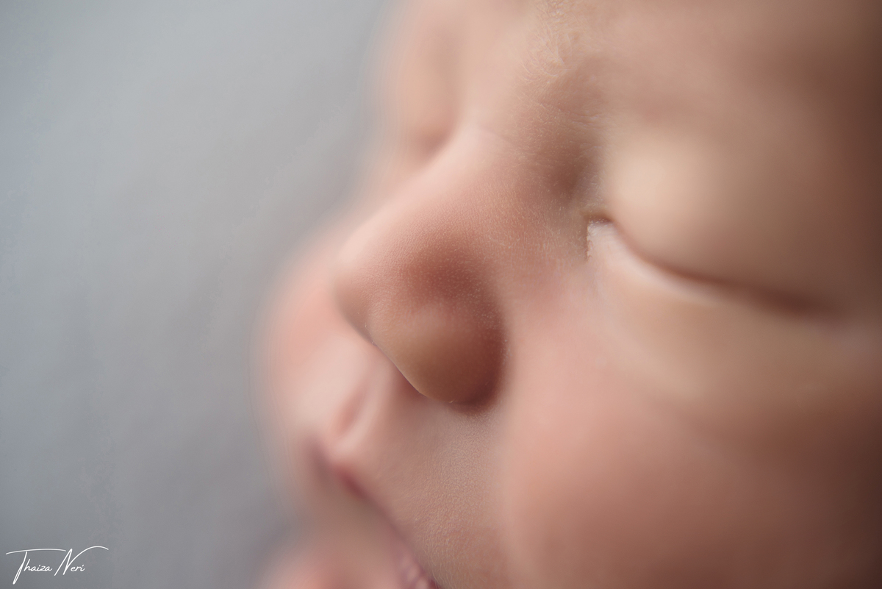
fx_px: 1225
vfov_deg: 27.0
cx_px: 441
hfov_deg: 39.6
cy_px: 294
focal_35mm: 50
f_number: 2.8
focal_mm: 50
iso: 100
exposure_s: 1/160
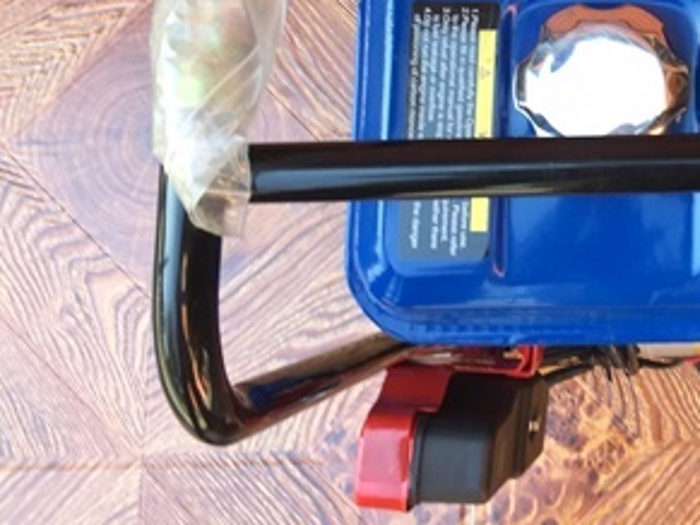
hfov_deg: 27.0
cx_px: 773
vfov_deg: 21.3
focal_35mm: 66
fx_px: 1334
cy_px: -30
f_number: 2.2
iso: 32
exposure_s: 1/50
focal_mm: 4.15
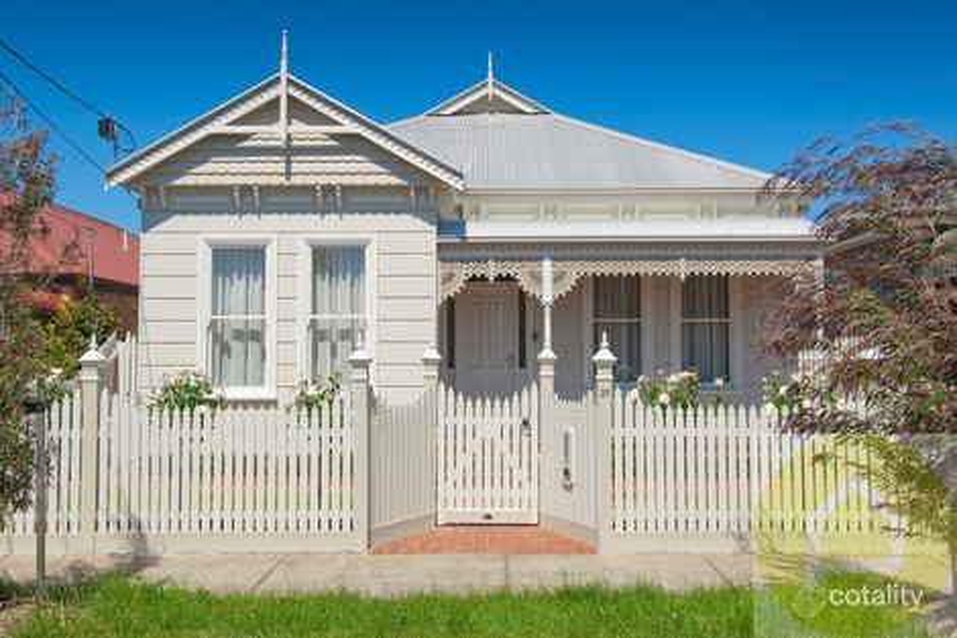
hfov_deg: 57.2
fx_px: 877
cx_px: 478
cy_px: 319
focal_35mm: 33
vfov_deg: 39.9
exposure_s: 1/250
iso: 100
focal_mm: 22
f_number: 8
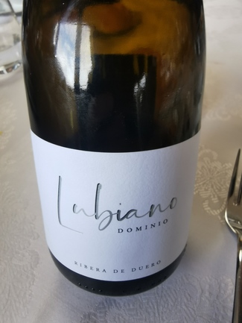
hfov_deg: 53.1
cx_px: 121
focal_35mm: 26
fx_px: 242
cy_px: 162
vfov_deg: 67.3
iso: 125
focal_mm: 2.26
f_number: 2.2
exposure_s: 1/50
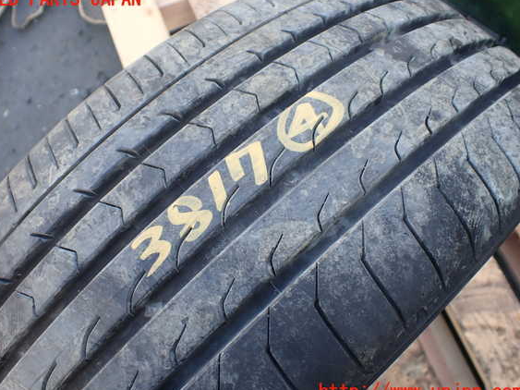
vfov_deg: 44.1
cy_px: 196
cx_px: 250
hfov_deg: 56.8
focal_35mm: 32
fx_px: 481
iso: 100
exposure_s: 1/160
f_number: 2.3
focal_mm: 5.4
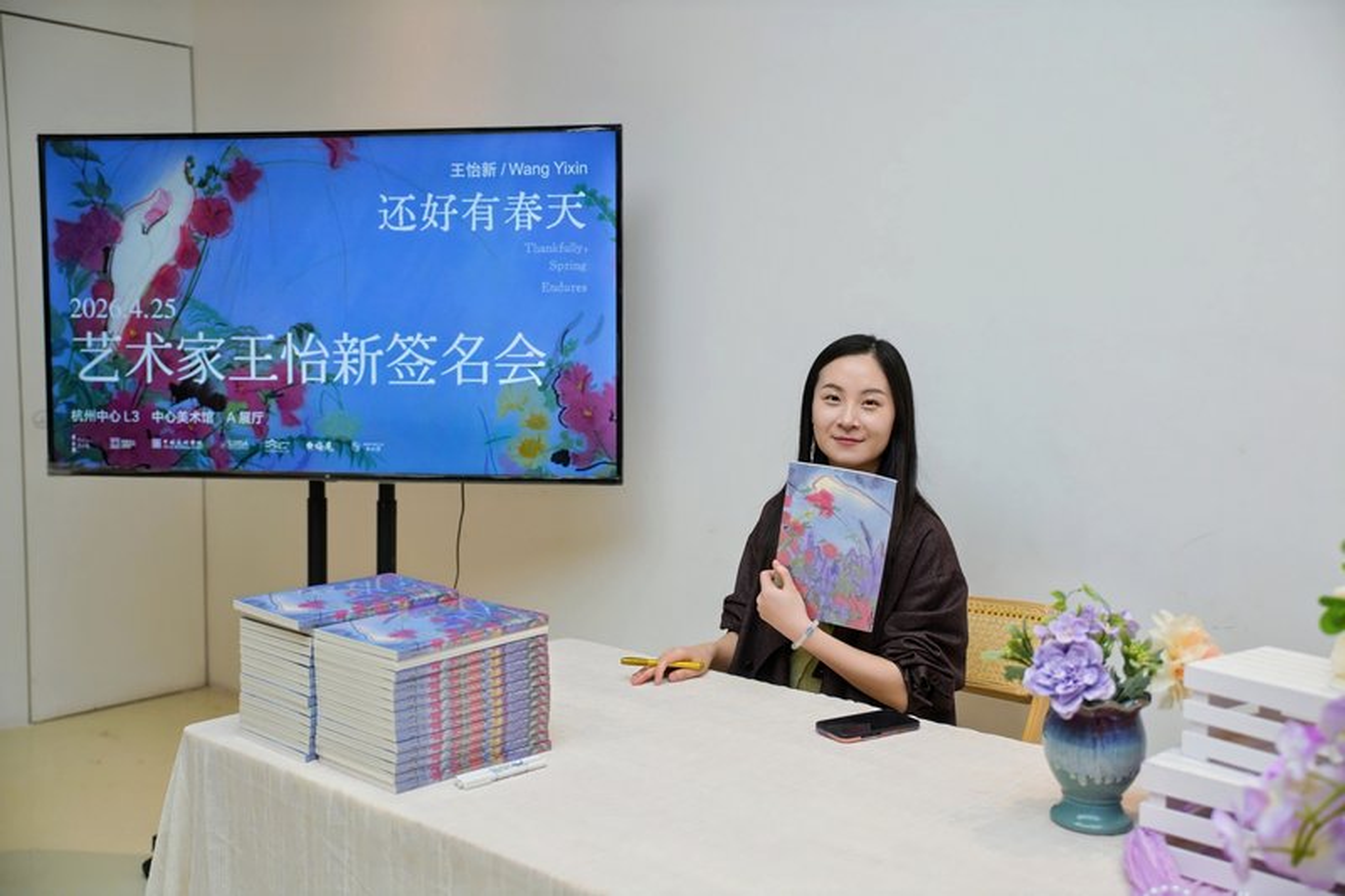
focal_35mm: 36
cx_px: 672
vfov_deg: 36.9
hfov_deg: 53.1
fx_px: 1345
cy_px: 448
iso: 500
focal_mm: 36
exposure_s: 1/200
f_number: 2.8
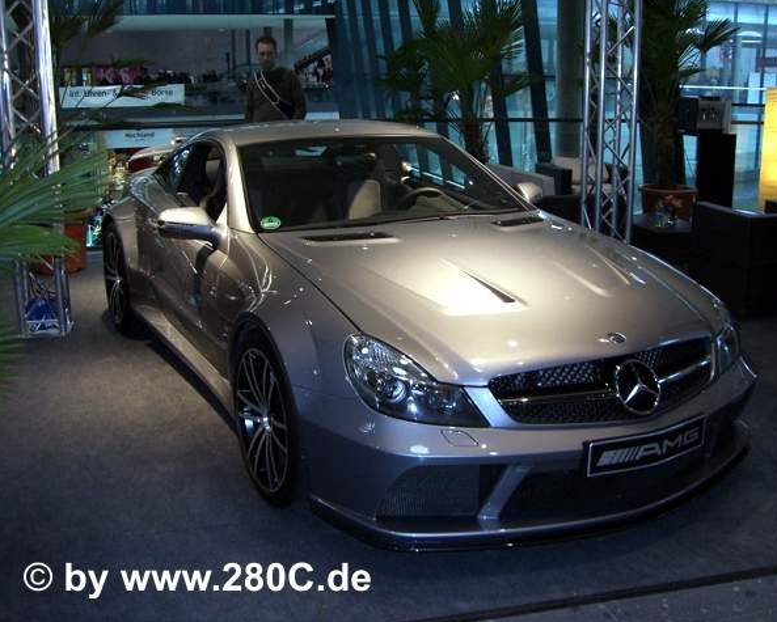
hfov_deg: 45.7
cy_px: 310
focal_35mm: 40
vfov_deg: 37.4
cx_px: 417
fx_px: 920
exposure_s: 1/60
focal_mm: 6.2
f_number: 2.7
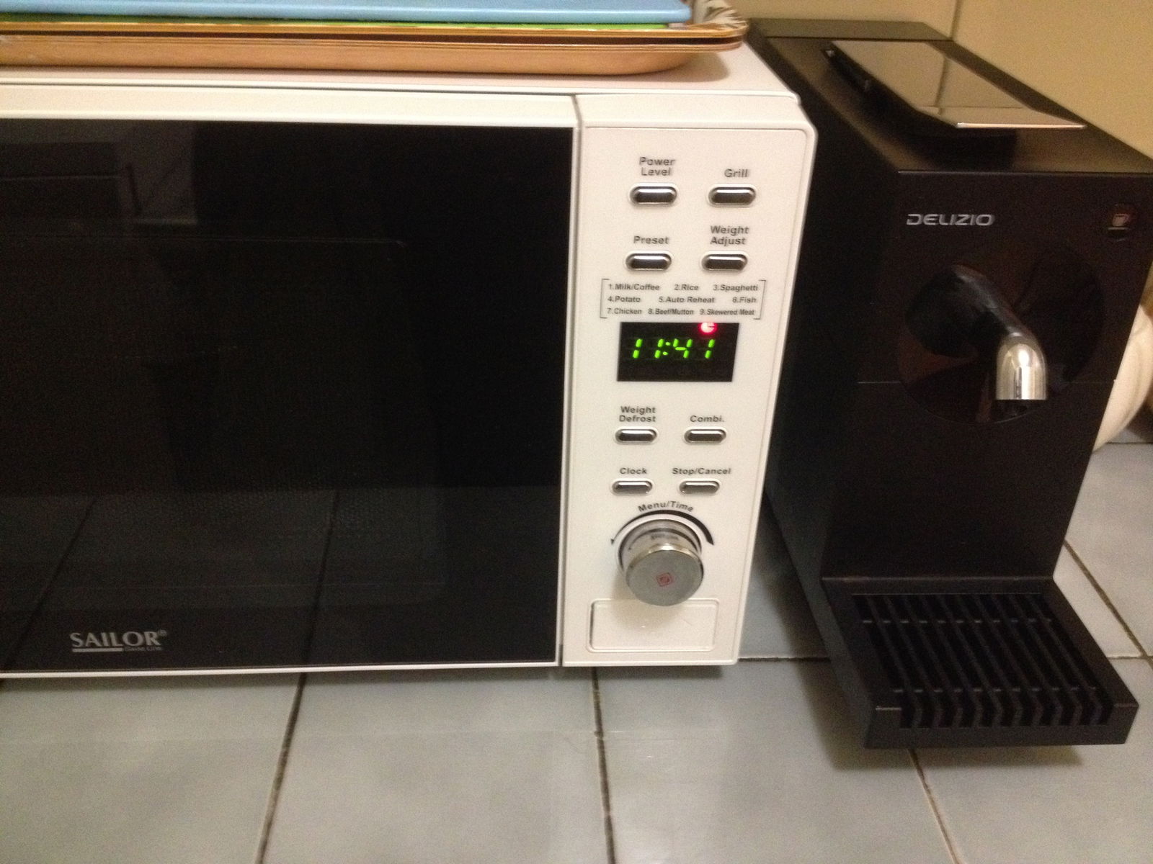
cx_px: 576
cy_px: 432
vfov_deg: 40.7
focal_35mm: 35
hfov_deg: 52.6
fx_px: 1166
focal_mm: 4.28
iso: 500
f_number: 2.4
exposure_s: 1/15
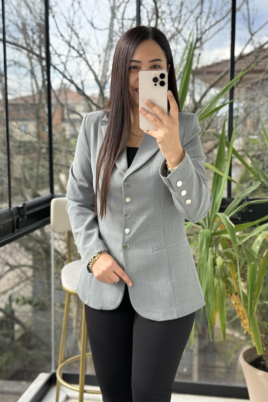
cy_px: 201
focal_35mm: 50
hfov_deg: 27.0
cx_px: 143
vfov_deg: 39.6
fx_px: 558
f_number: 1.78
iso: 100
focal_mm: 6.76
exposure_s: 1/578
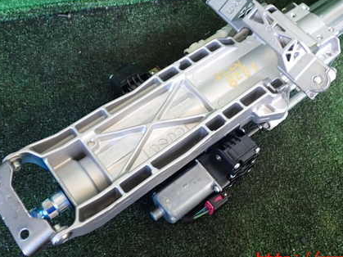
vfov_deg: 33.3
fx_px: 426
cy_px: 87
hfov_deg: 43.8
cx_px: 196
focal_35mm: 43
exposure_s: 1/30
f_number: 2.3
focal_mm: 5.4
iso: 200
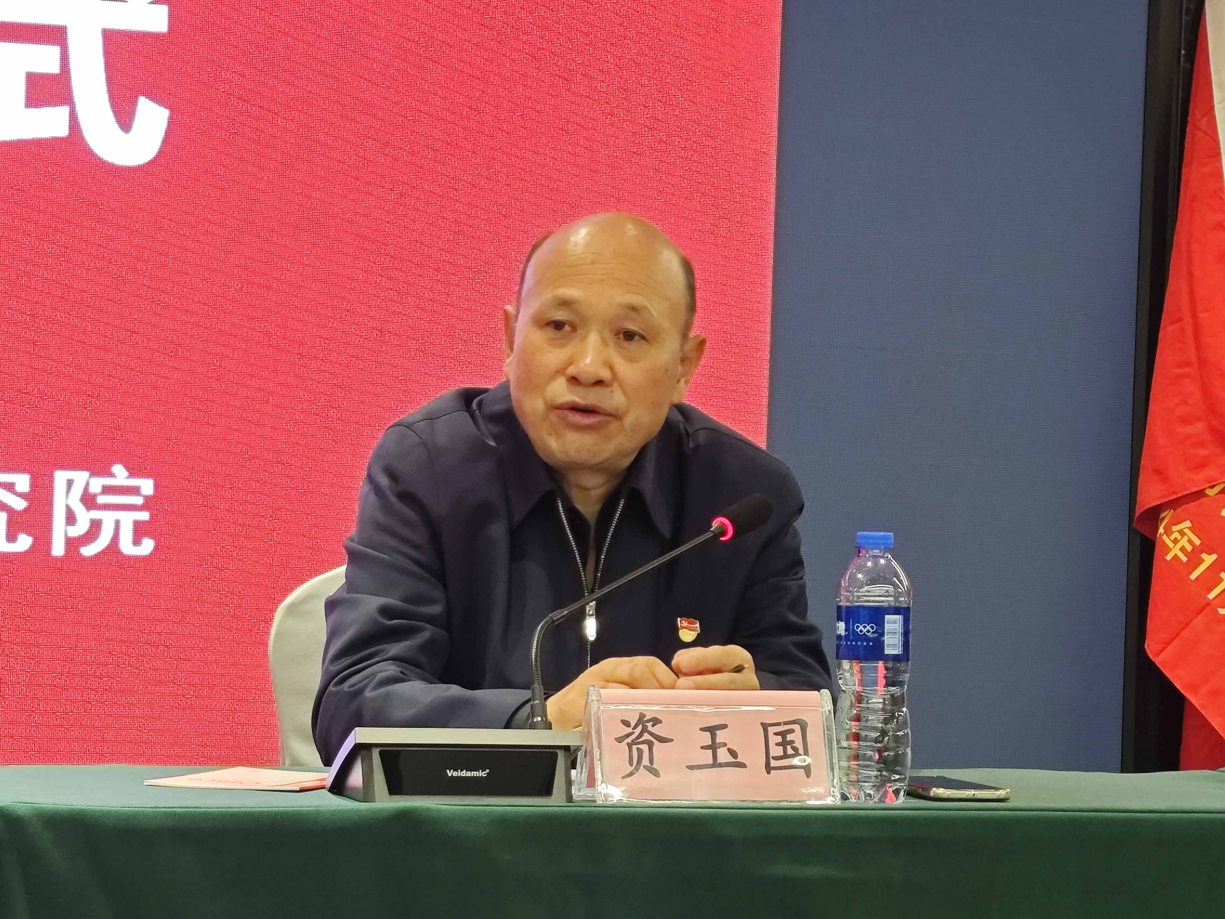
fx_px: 3893
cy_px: 460
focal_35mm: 110
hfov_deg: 17.9
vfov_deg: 13.5
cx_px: 612
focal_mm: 9
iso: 1600
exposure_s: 1/60
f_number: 2
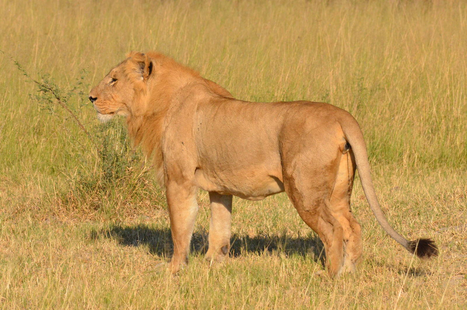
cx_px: 234
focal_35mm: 375
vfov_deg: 3.7
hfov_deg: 5.5
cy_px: 155
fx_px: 4855
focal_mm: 250
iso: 2500
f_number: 14
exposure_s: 1/3200
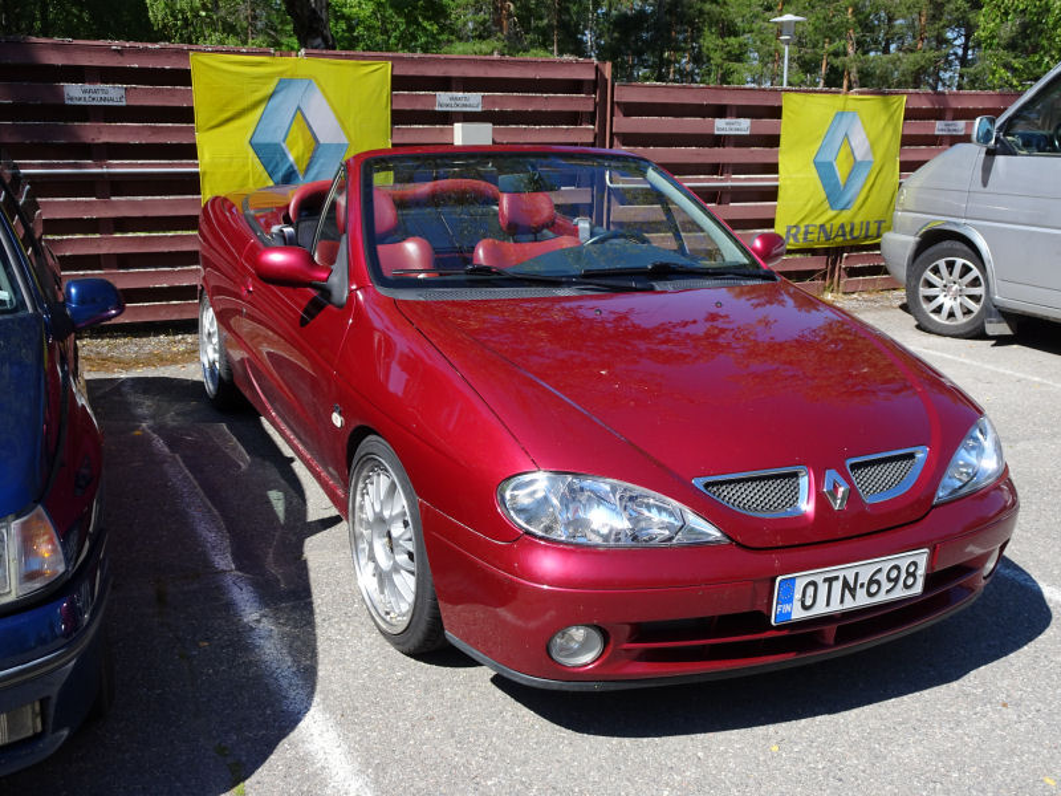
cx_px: 530
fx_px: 1042
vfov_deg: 41.8
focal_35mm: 34
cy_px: 398
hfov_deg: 54.0
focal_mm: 5.79
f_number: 4
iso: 80
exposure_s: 1/500
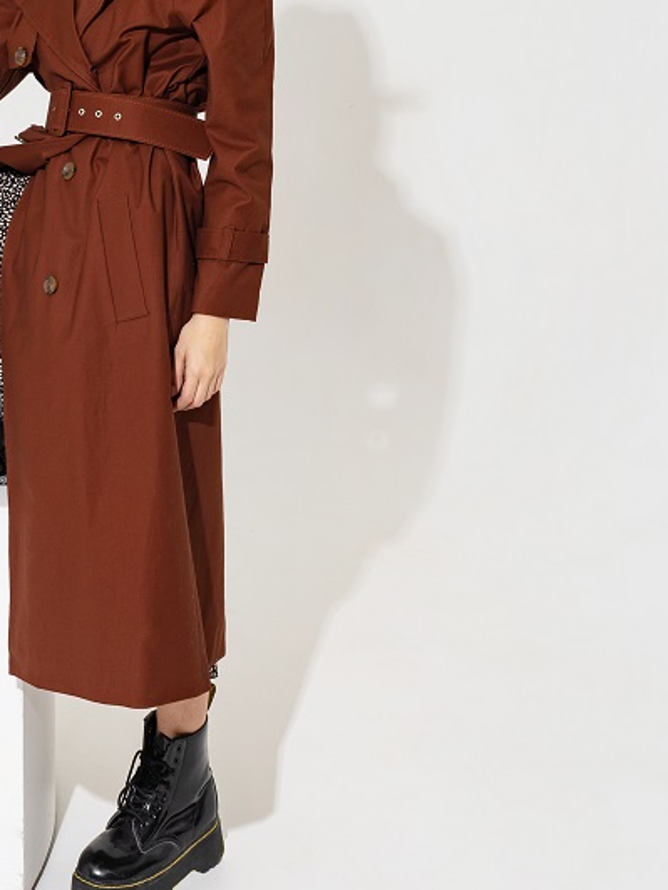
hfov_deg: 19.4
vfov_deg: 25.5
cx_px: 231
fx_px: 1953
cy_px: 282
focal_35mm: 76
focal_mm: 35
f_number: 11
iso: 100
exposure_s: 1/160
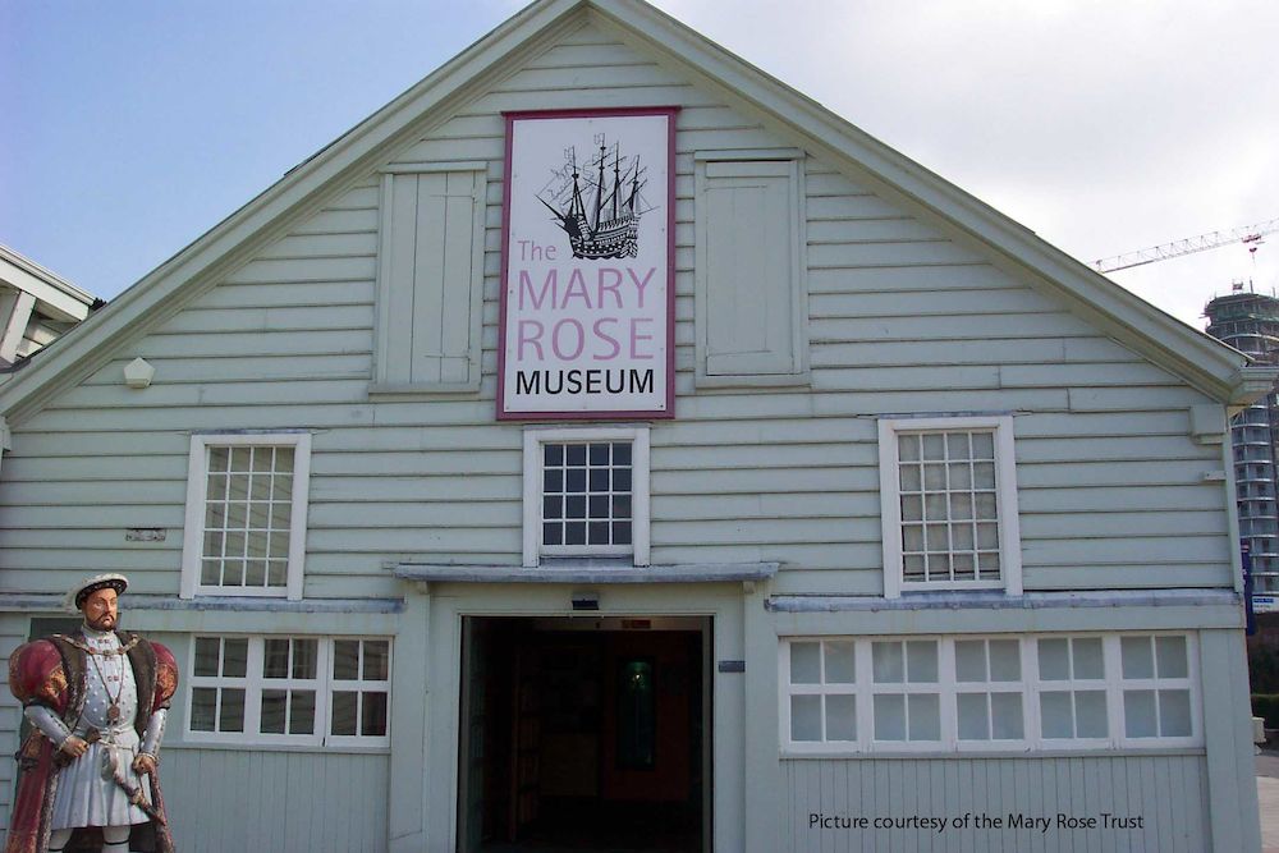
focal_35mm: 38
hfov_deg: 50.7
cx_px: 640
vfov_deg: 35.1
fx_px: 1350
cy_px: 426
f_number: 4.8
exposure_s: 1/500
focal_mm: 8
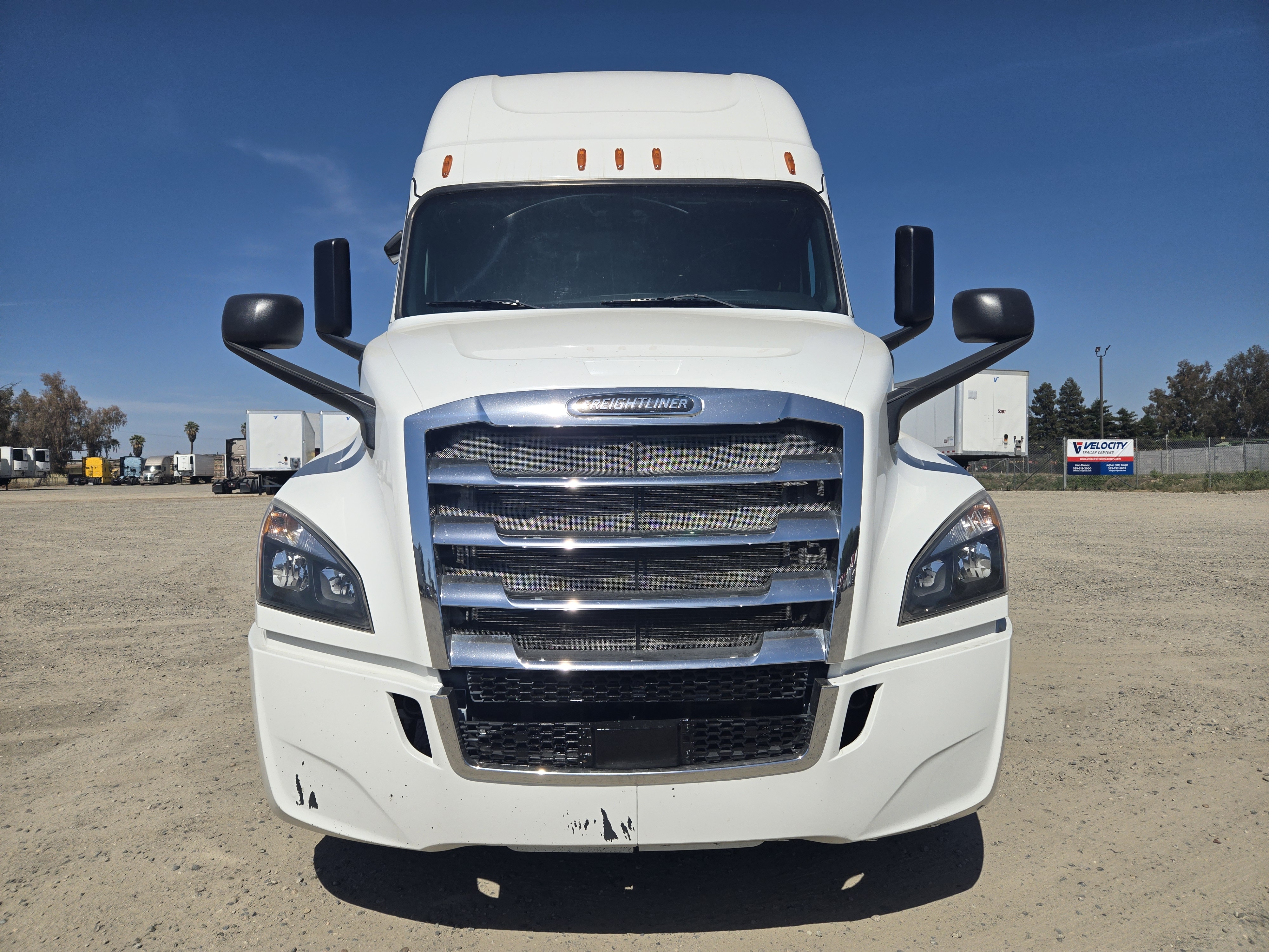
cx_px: 634
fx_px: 843
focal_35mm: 23
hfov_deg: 73.9
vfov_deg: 58.9
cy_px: 476
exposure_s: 1/3945
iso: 25
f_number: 1.8
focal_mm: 5.4
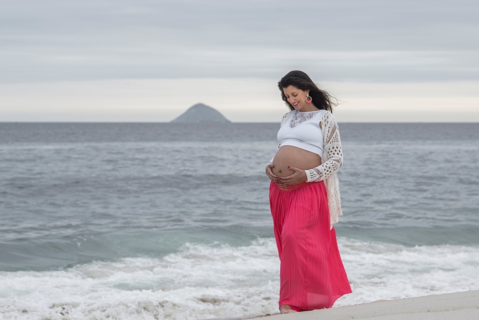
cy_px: 160
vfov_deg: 13.1
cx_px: 240
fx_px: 1398
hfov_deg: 19.4
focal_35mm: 105
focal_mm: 105
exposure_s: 1/200
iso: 250
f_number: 6.3
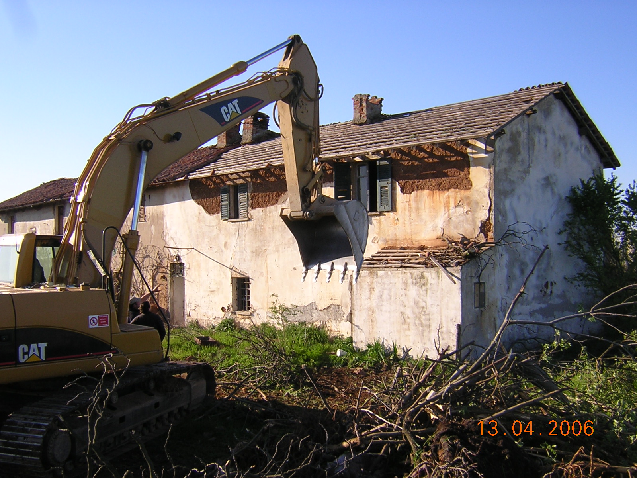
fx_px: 662
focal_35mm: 36
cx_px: 318
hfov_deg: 51.4
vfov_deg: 39.7
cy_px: 239
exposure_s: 1/217
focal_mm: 4.7
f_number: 5.2
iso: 100
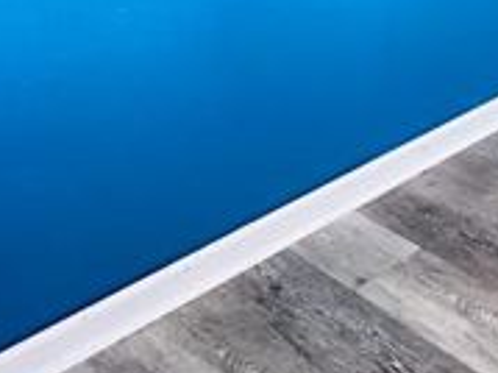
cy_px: -214
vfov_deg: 21.4
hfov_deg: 23.1
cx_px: 847
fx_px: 791
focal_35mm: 55
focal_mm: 2.22
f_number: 2.2
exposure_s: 1/40
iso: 1000
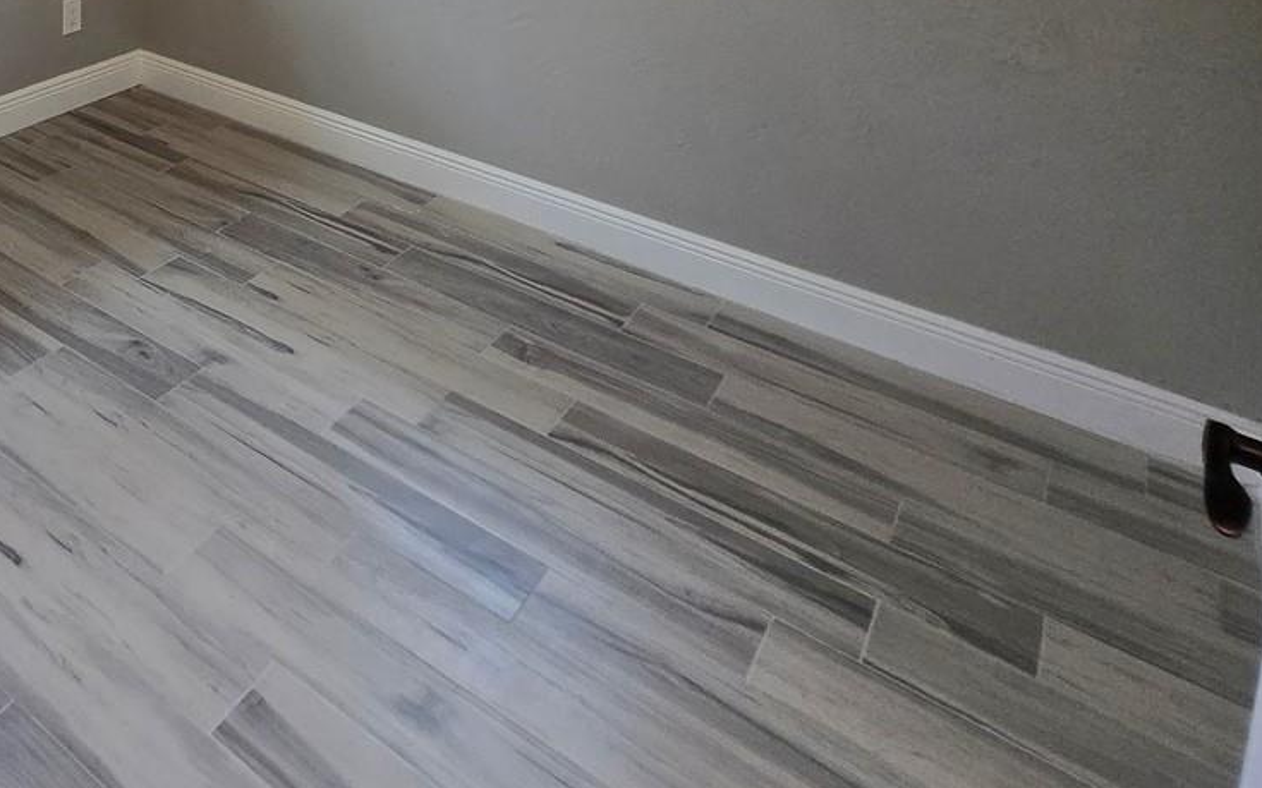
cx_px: 239
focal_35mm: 30
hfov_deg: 57.8
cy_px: -173
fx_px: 1032
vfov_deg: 33.4
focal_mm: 1.7
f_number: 2.2
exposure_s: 1/60
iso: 100
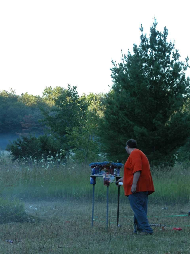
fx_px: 995
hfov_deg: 10.9
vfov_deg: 14.5
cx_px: 95
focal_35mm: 136
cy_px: 127
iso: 100
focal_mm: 34.7
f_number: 7.7
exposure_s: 1/30
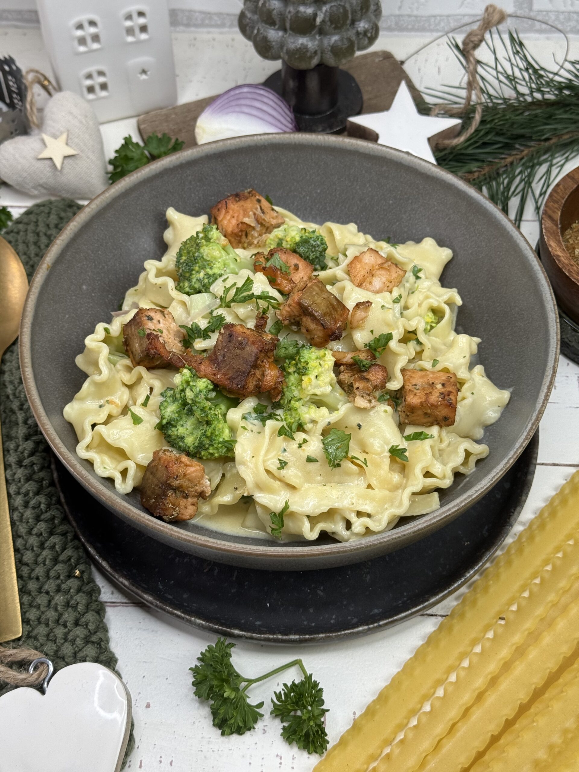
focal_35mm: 48
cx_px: 290
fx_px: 1070
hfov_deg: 30.3
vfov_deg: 39.7
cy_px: 386
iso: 80
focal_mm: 6.76
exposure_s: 1/121
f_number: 1.78
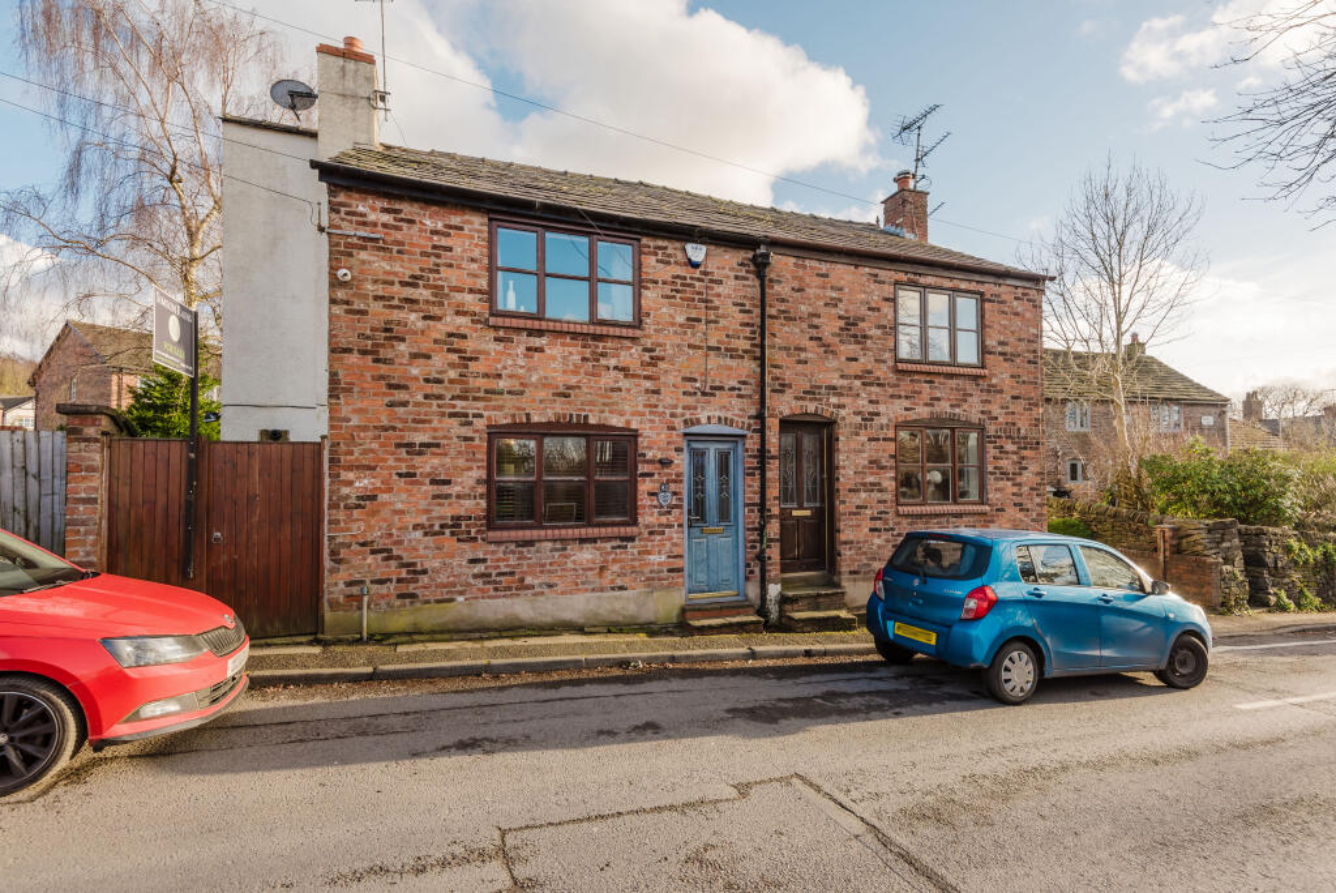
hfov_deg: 96.7
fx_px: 594
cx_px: 668
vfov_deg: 73.8
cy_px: 446
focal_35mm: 16
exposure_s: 1/200
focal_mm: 16
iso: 160
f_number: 8
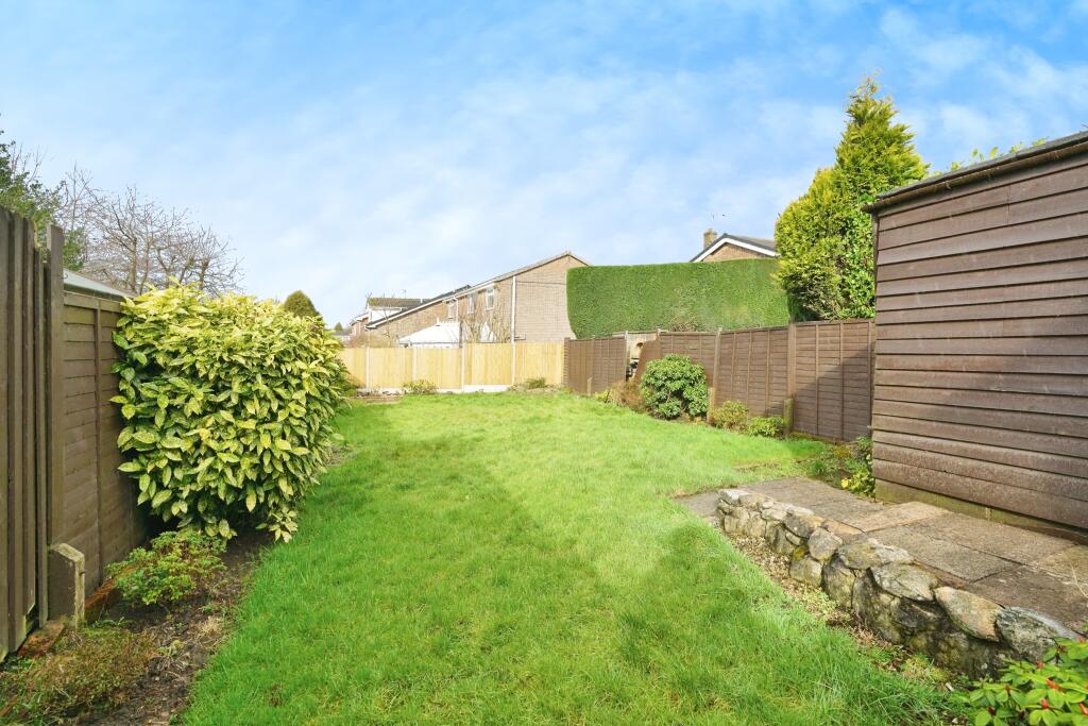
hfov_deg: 96.7
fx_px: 484
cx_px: 544
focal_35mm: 16
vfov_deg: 73.8
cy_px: 363
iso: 1000
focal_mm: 16
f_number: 7.1
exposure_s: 1/320
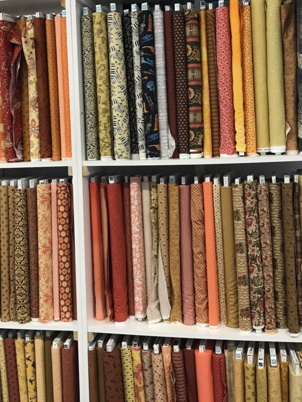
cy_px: 178
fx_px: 535
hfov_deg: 31.4
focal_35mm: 46
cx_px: 114
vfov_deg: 41.2
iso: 40
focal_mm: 3.99
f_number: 1.8
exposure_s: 1/24
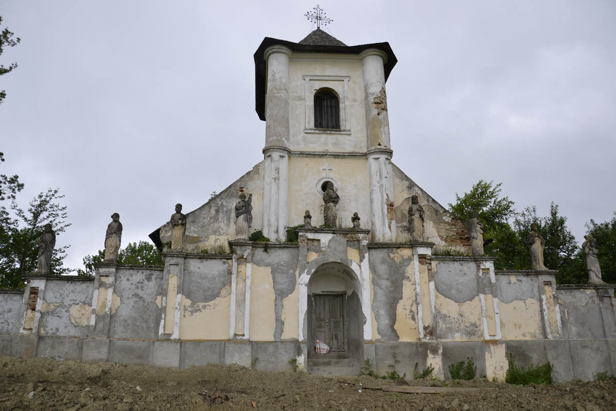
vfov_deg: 47.9
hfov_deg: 67.4
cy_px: 206
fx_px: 462
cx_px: 308
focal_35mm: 27
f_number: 5.6
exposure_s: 1/125
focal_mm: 18
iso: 100
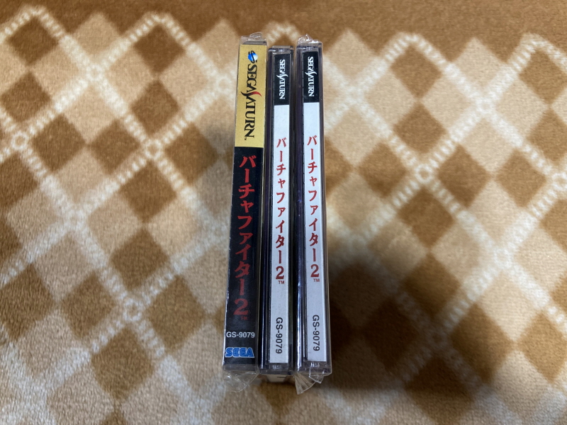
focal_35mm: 28
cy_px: 212
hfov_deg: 63.4
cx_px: 284
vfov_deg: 49.7
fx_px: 459
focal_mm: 3.99
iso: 160
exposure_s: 1/50
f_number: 1.8
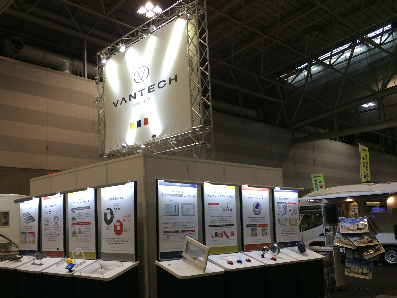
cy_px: 171
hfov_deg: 52.3
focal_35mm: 35
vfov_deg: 40.6
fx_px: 401
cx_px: 159
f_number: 2.2
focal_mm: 4.15
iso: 50
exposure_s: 1/30
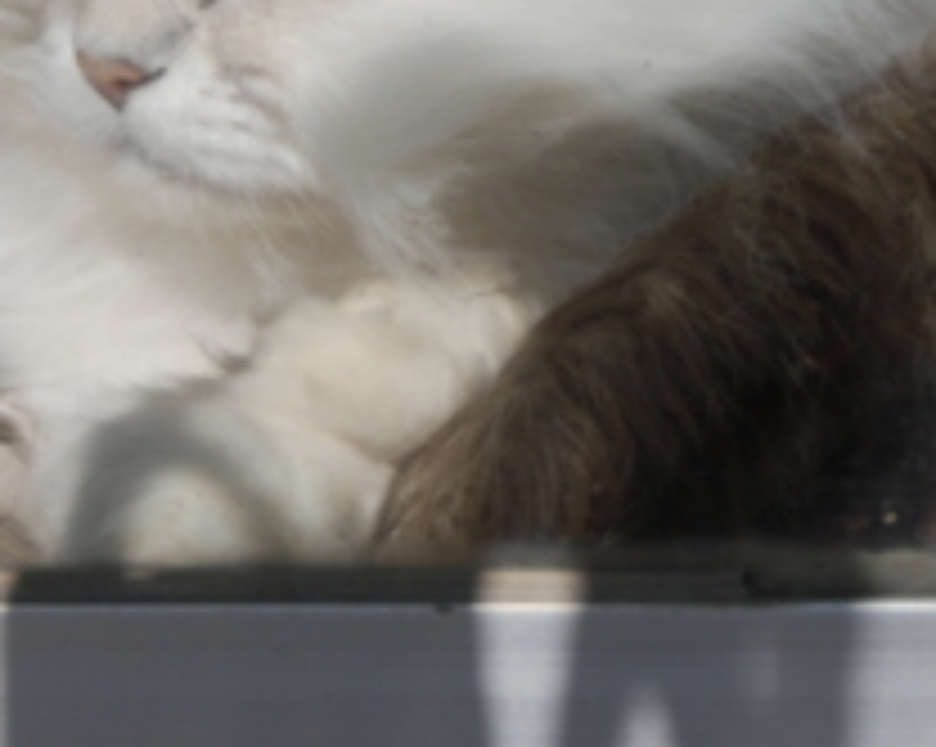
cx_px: 220
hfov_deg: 8.9
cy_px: -212
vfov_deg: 7.1
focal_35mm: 217
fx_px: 6006
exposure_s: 1/800
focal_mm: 40
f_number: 4.5
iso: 100
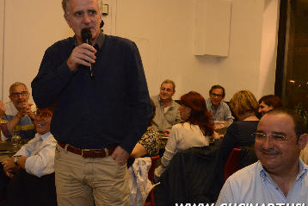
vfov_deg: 33.4
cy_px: 93
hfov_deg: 48.4
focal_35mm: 40
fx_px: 342
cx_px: 137
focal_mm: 32
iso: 6400
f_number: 8
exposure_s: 1/60
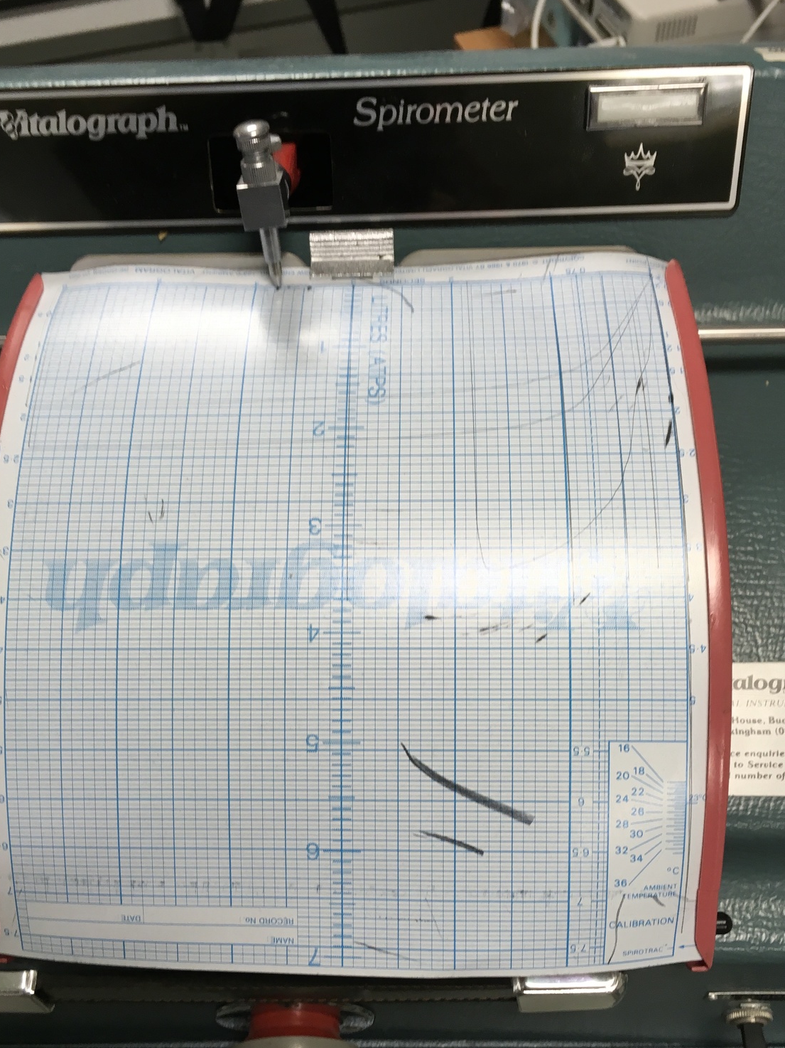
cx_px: 381
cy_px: 585
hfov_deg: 41.8
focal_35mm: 34
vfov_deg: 53.8
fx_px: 1028
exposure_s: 1/33
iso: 25
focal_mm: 4.15
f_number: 2.2
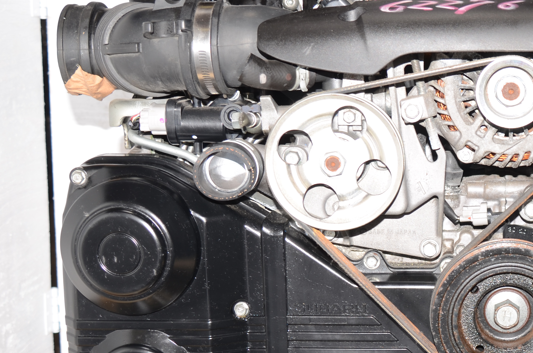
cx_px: 503
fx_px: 1034
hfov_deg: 27.6
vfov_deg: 19.3
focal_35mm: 70
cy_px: 244
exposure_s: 1/60
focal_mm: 24
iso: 100
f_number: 4.5
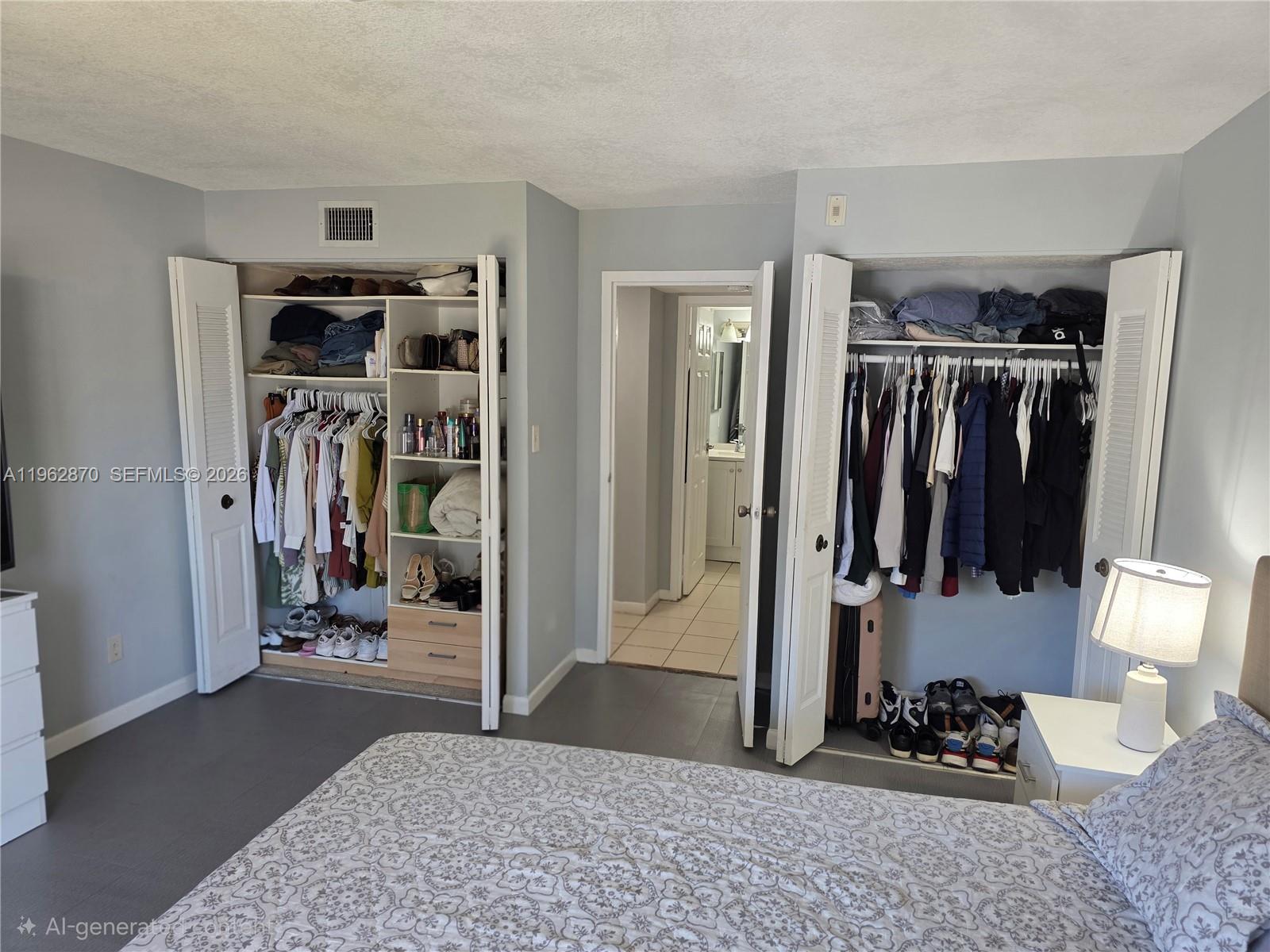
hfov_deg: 73.9
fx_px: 844
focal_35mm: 23
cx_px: 635
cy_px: 476
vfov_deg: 58.9
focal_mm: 6.3
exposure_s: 1/120
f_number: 1.7
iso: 125
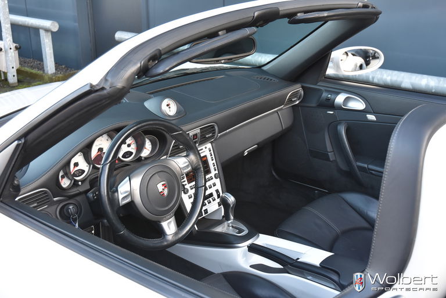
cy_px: 149
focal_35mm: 46
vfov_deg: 29.0
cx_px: 223
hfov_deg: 42.3
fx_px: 576
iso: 800
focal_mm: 31
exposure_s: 1/125
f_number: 5.6
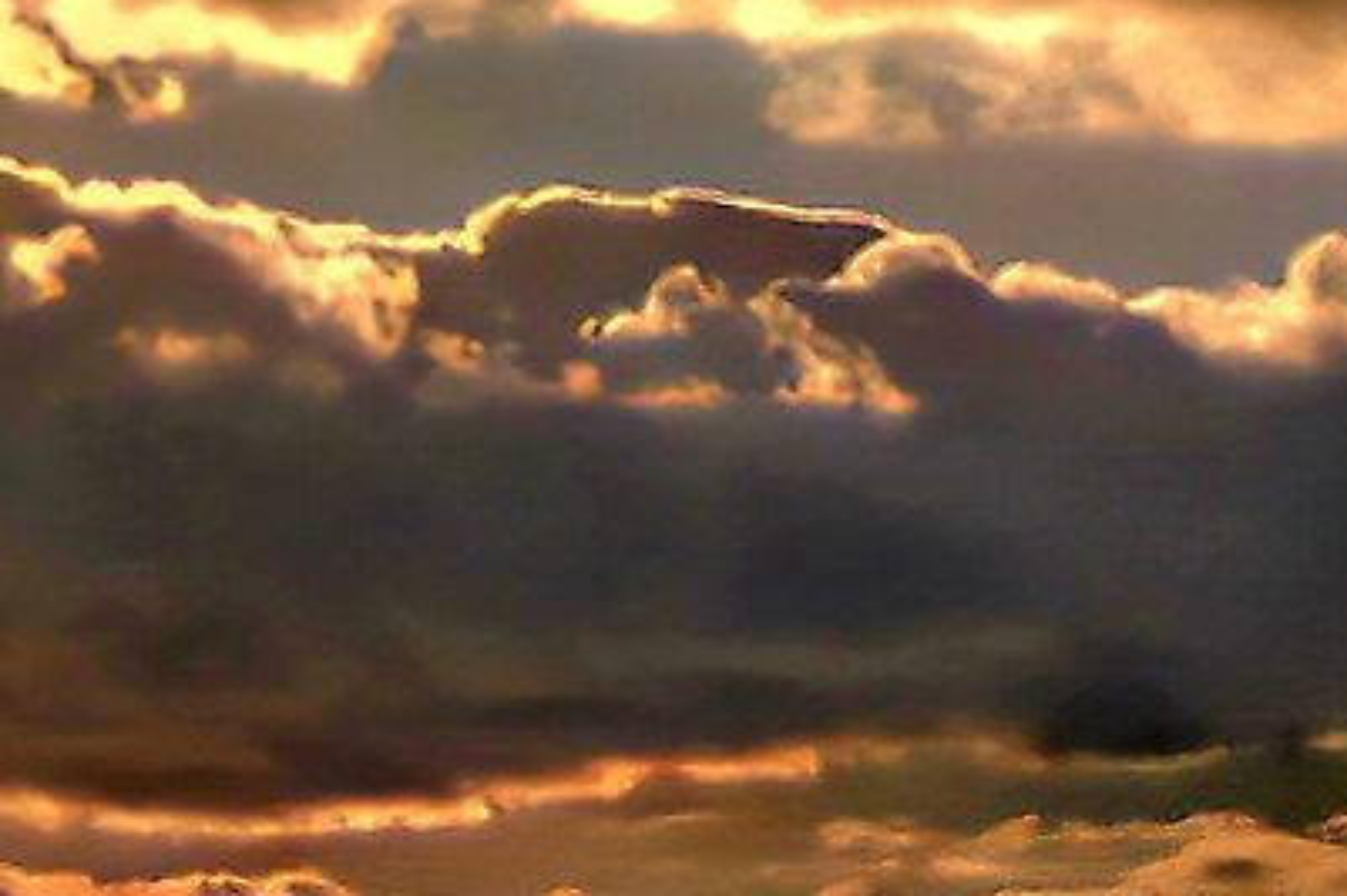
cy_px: 305
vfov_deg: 3.7
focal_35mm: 368
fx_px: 13763
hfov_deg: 5.4
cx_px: -2150
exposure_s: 1/2500
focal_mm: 41
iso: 100
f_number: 9
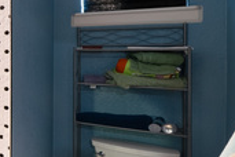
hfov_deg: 25.9
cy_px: 59
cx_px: -147
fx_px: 294
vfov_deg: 29.7
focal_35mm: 45
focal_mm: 12
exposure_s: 1/20
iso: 125
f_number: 8
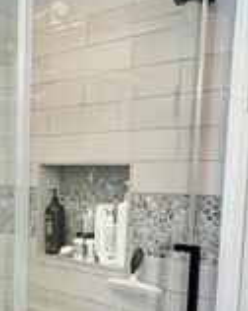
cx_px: -98
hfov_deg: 26.2
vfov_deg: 35.7
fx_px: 423
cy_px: 325
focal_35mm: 46
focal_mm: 2.22
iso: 100
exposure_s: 1/120
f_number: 2.2
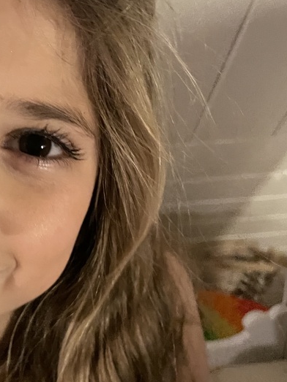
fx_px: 586
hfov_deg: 26.2
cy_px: 220
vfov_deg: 36.1
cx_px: 5
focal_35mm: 53
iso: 1000
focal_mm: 4.2
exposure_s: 1/29
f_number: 1.6
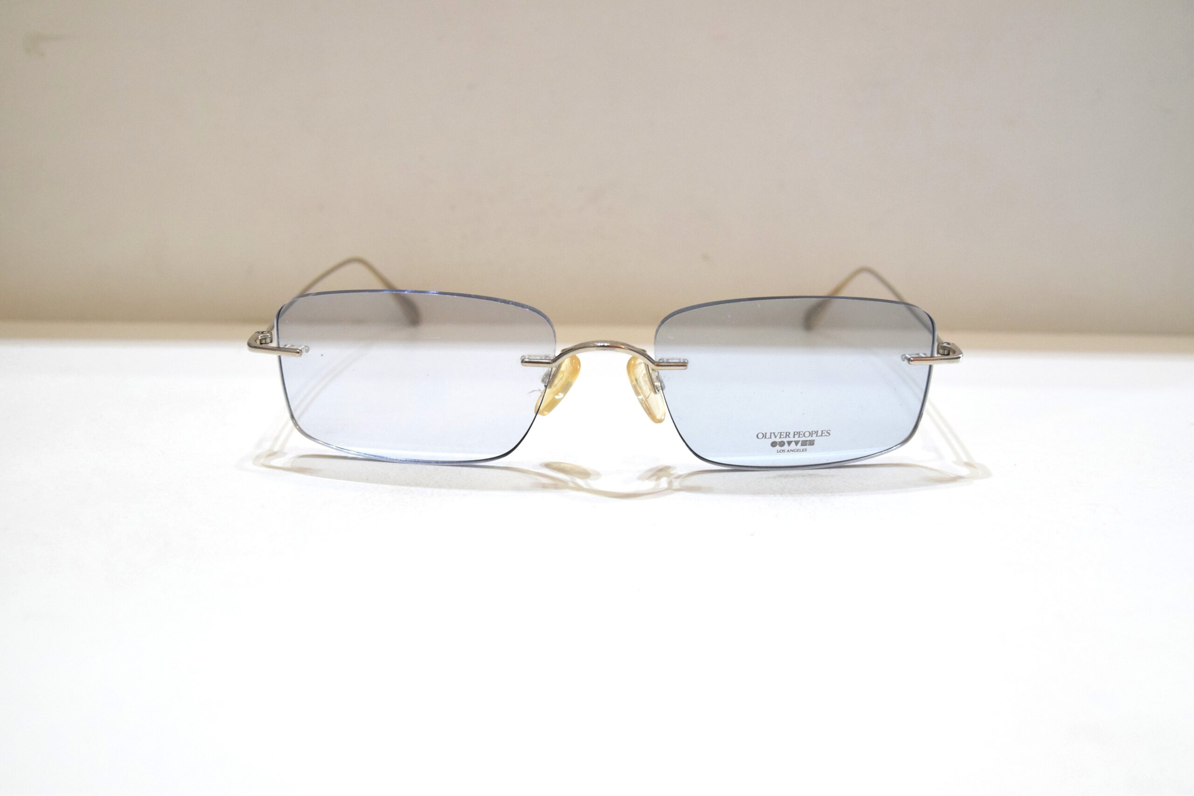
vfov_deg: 36.9
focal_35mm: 36
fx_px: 1194
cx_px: 597
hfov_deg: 53.1
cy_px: 398
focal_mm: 24
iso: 800
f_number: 6.3
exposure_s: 1/40
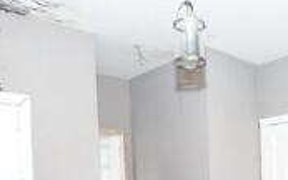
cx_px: 235
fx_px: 330
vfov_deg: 28.1
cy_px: 192
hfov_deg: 44.6
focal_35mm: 42
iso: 800
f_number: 4
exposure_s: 1/60
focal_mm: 10
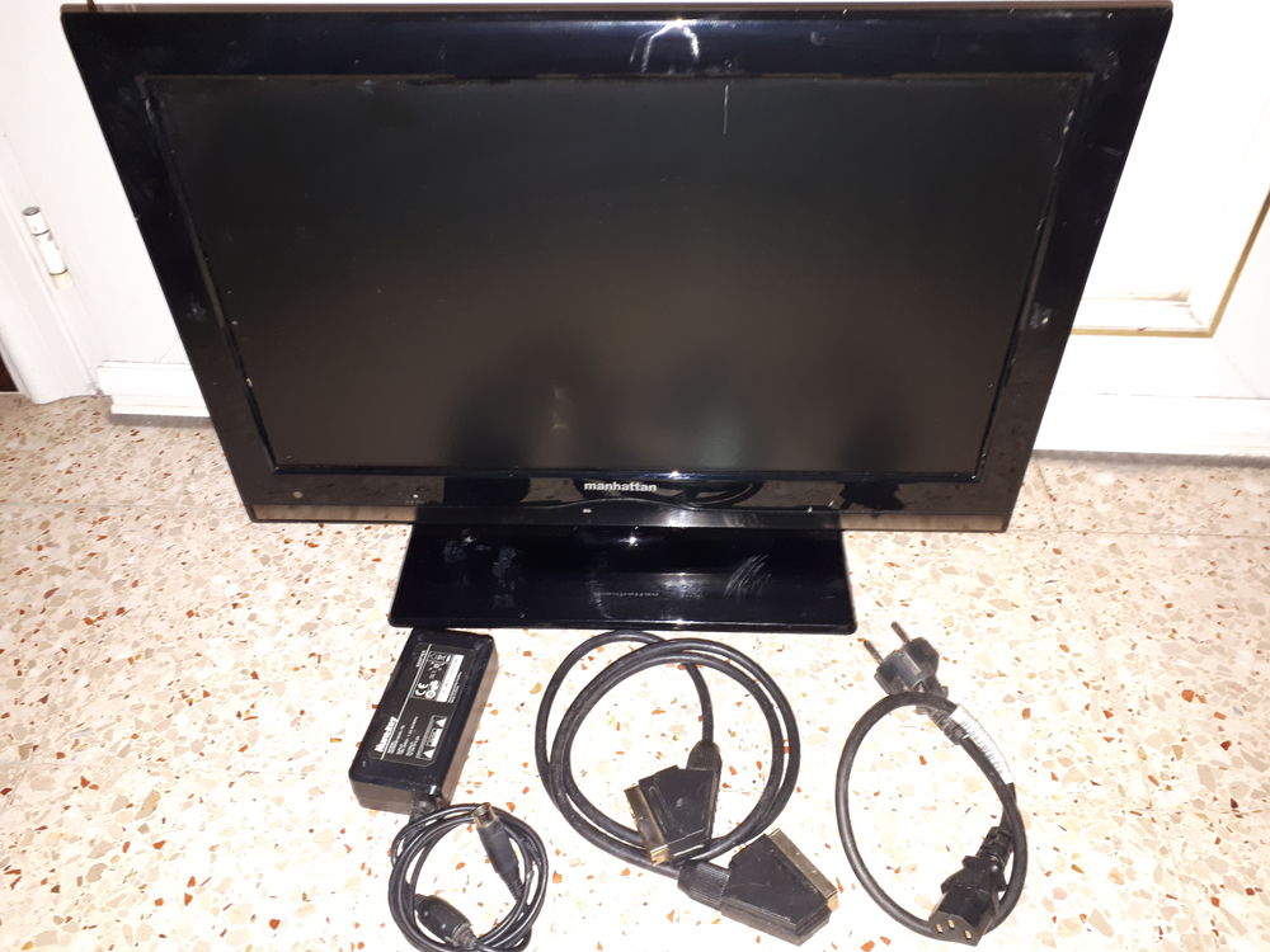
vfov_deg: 51.4
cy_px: 476
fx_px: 991
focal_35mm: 27
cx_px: 635
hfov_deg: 65.3
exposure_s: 1/17
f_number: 1.9
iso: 160
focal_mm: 3.6
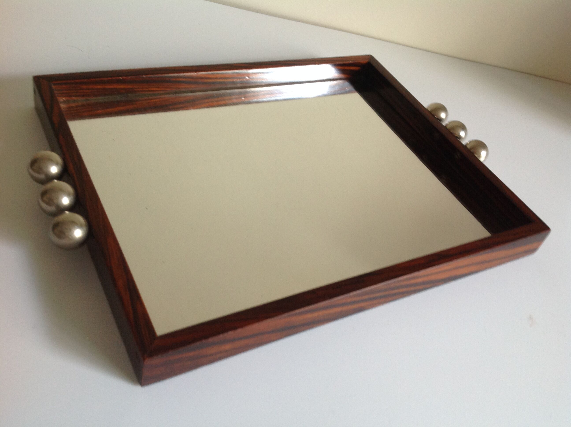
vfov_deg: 40.6
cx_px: 286
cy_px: 214
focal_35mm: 35
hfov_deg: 52.7
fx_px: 576
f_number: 2.4
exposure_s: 1/15
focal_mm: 4.28
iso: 100
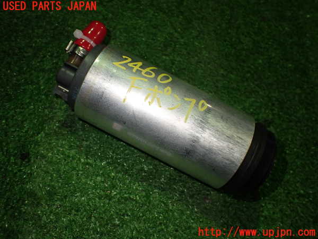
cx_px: 159
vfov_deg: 46.8
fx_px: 276
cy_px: 120
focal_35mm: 30
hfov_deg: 60.0
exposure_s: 1/125
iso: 320
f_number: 2.3
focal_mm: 5.4
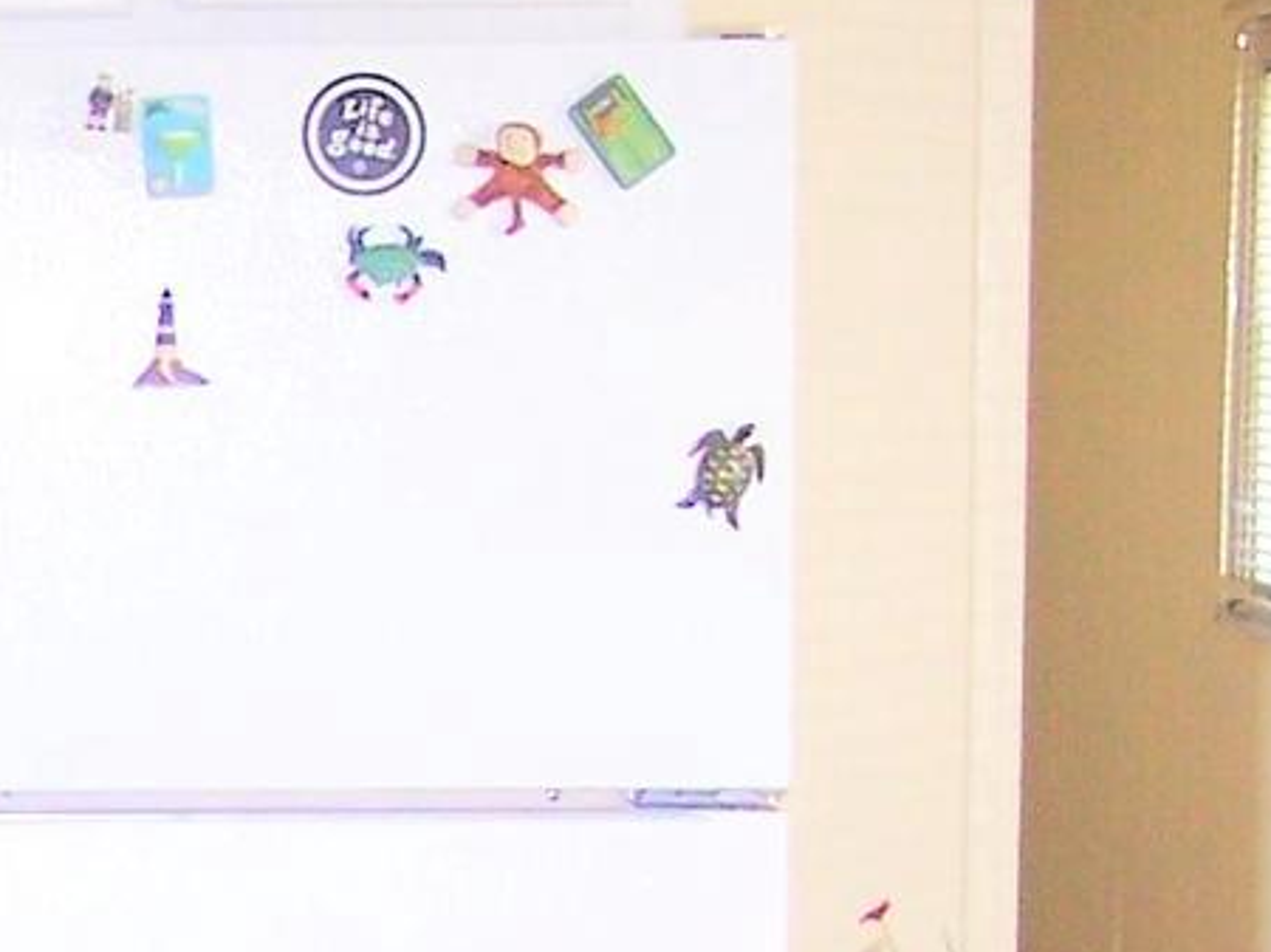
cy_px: 1141
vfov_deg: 8.5
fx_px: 6349
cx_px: -388
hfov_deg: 11.1
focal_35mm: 173
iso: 140
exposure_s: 1/60
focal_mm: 6.3
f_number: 2.8
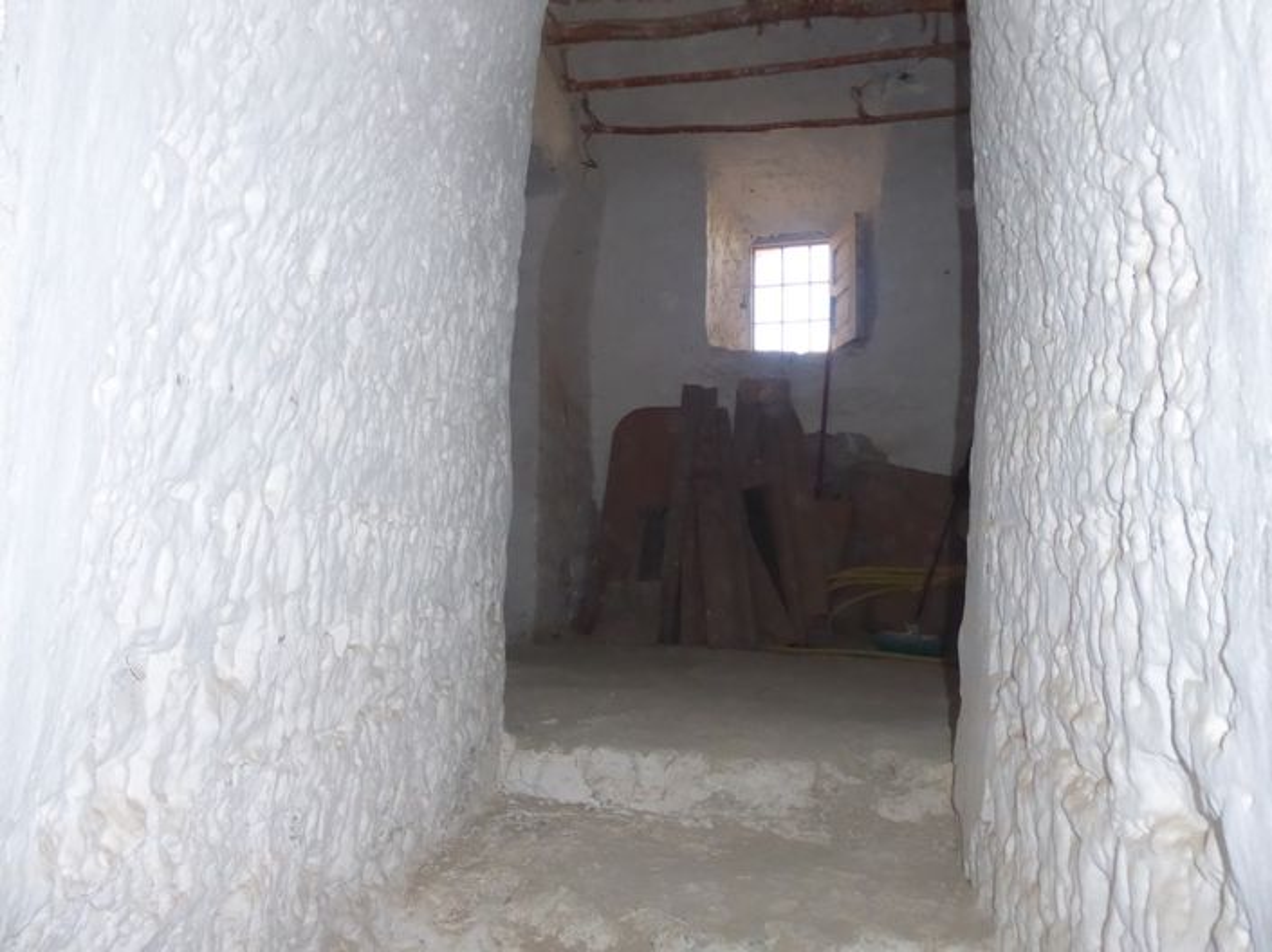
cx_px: 636
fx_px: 1065
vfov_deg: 48.2
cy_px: 476
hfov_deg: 61.7
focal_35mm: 29
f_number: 3.5
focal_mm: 5
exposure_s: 1/125
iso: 800
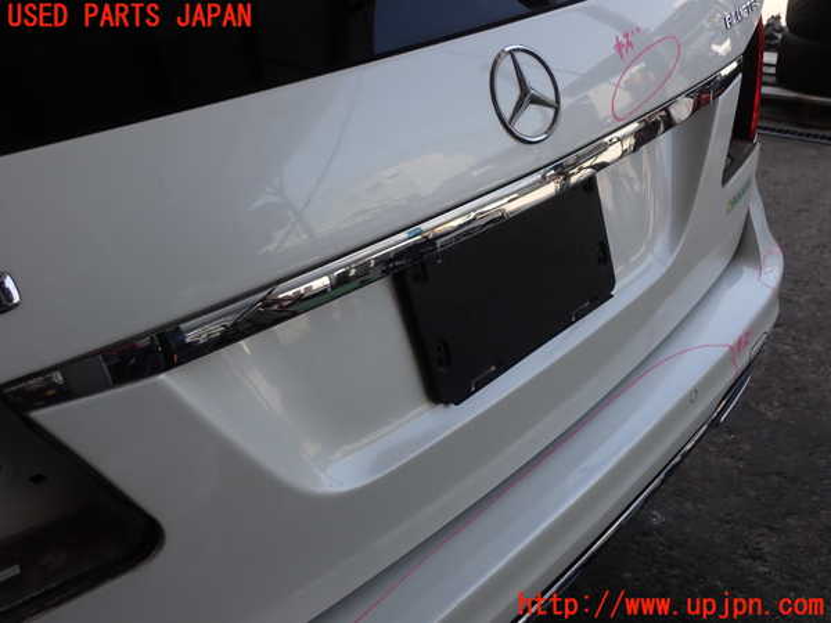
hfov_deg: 60.0
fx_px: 720
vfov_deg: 46.8
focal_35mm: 30
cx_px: 416
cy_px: 312
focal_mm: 5.4
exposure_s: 1/320
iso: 100
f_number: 3.2
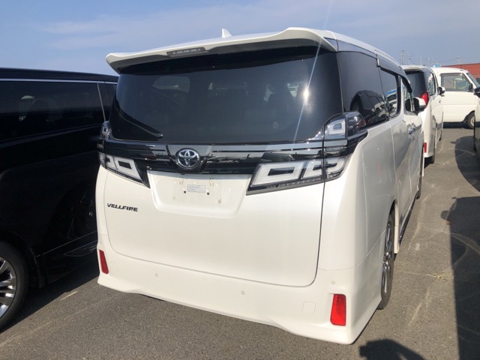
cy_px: 180
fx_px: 388
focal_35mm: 28
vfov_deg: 49.7
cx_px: 240
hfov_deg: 63.4
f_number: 1.8
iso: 20
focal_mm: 3.99
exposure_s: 1/4000
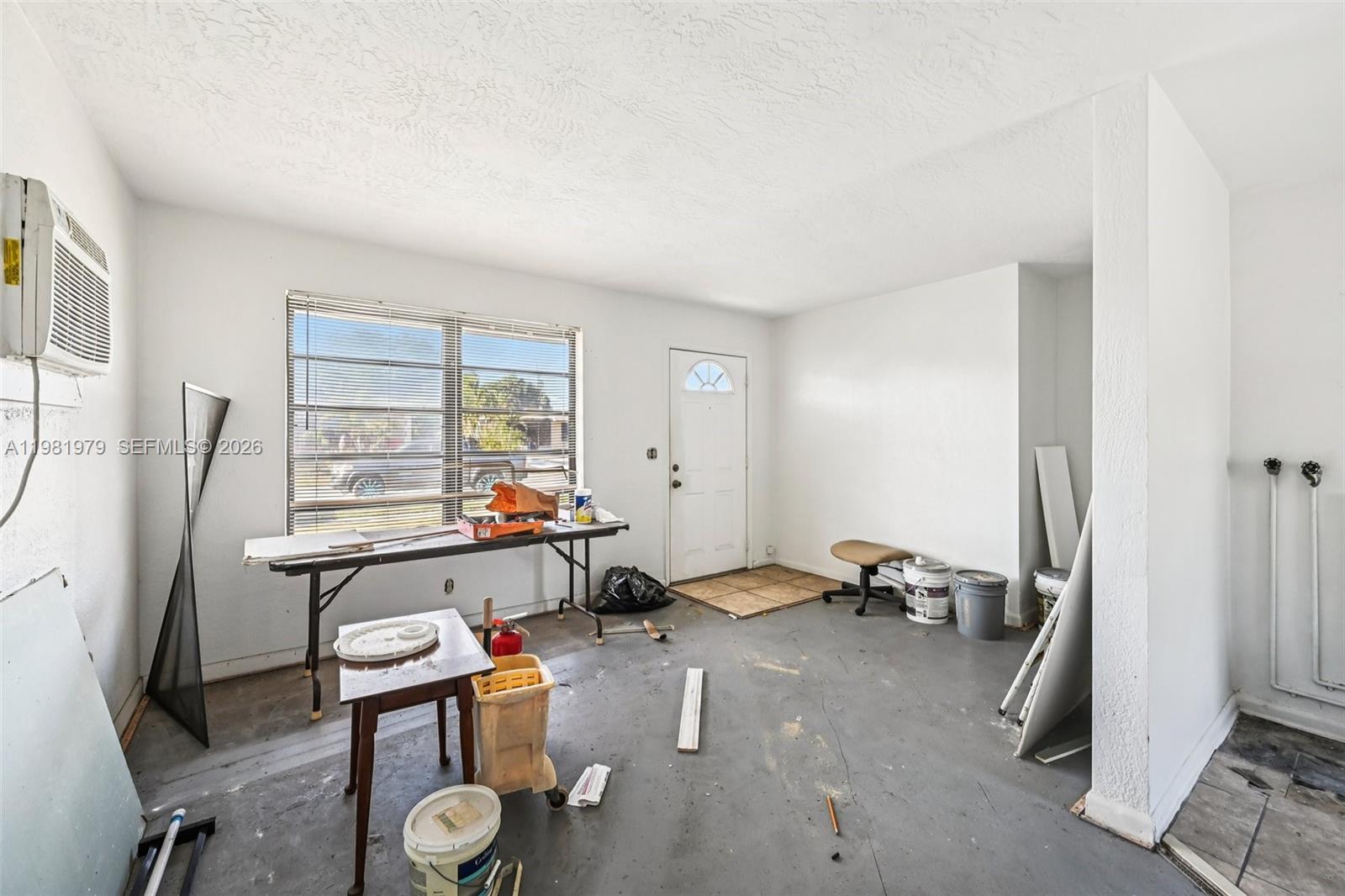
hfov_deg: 104.3
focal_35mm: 14
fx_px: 523
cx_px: 672
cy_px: 448
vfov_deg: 81.2
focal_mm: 14
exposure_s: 1/50
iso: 1250
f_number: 8
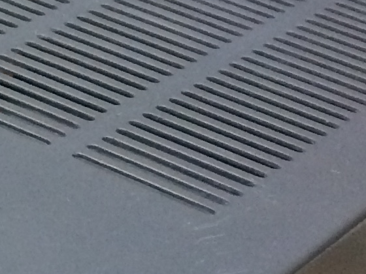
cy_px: 247
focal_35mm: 169
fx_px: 1787
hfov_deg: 10.6
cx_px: -398
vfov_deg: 8.8
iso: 250
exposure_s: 1/33
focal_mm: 4.15
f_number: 2.2
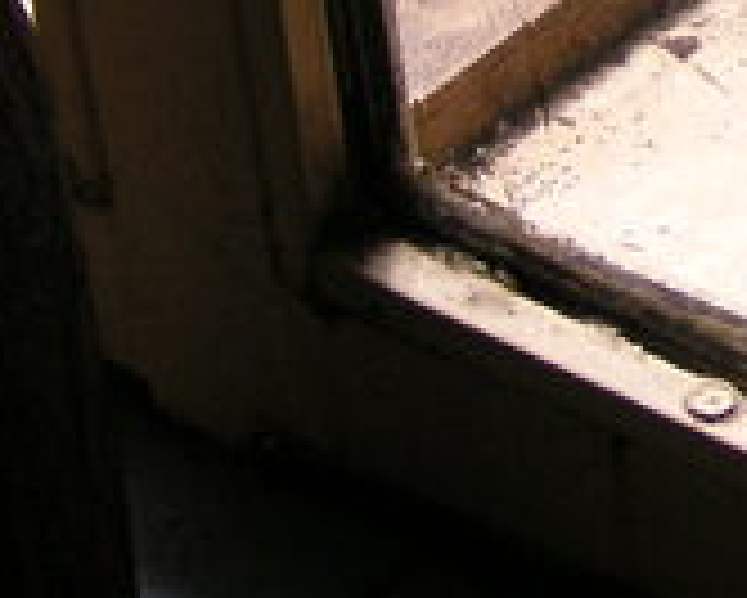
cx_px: 1480
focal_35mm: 235
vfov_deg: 6.5
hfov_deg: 7.9
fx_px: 5199
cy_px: -342
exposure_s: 1/45
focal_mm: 8.4
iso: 50
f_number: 3.4
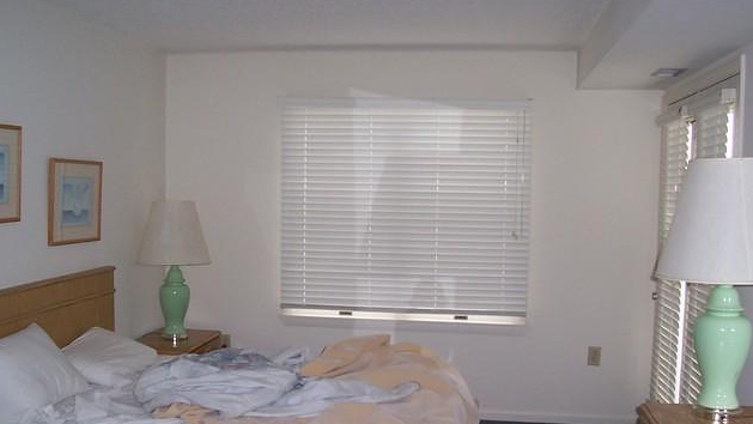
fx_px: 819
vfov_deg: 28.9
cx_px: 372
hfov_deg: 49.4
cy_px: 260
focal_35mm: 41
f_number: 2.8
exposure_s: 1/60
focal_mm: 5.6
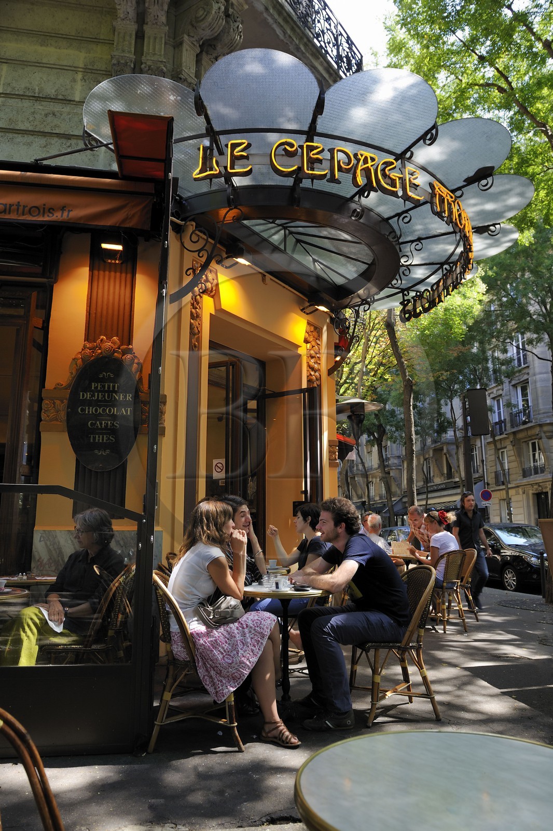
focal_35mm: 24
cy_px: 416
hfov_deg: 53.1
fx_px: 553
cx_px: 276
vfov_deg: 73.8
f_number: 5
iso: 200
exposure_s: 1/60
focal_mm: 24
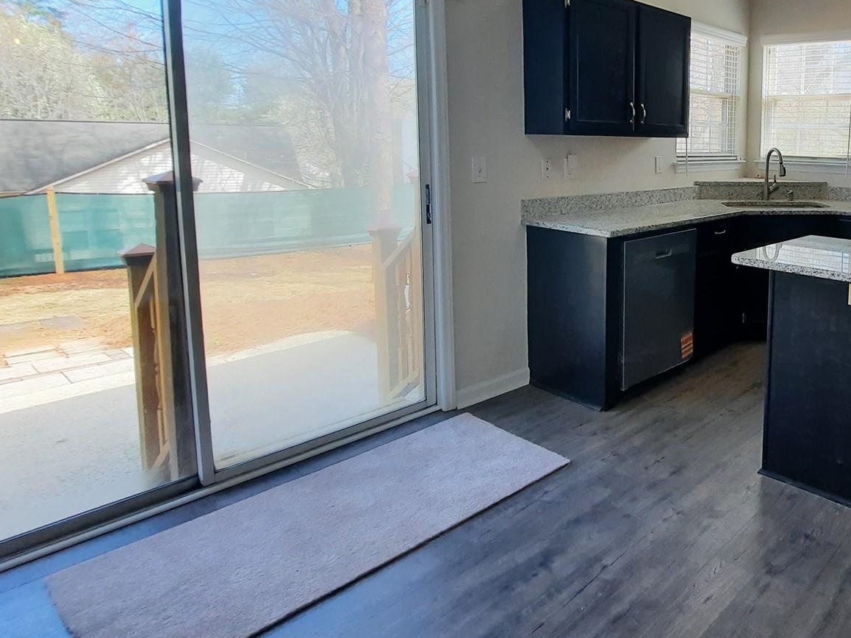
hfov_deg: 66.0
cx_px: 700
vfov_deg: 57.6
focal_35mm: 23
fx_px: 565
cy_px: 214
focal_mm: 1.74
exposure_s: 1/120
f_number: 2.2
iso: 64
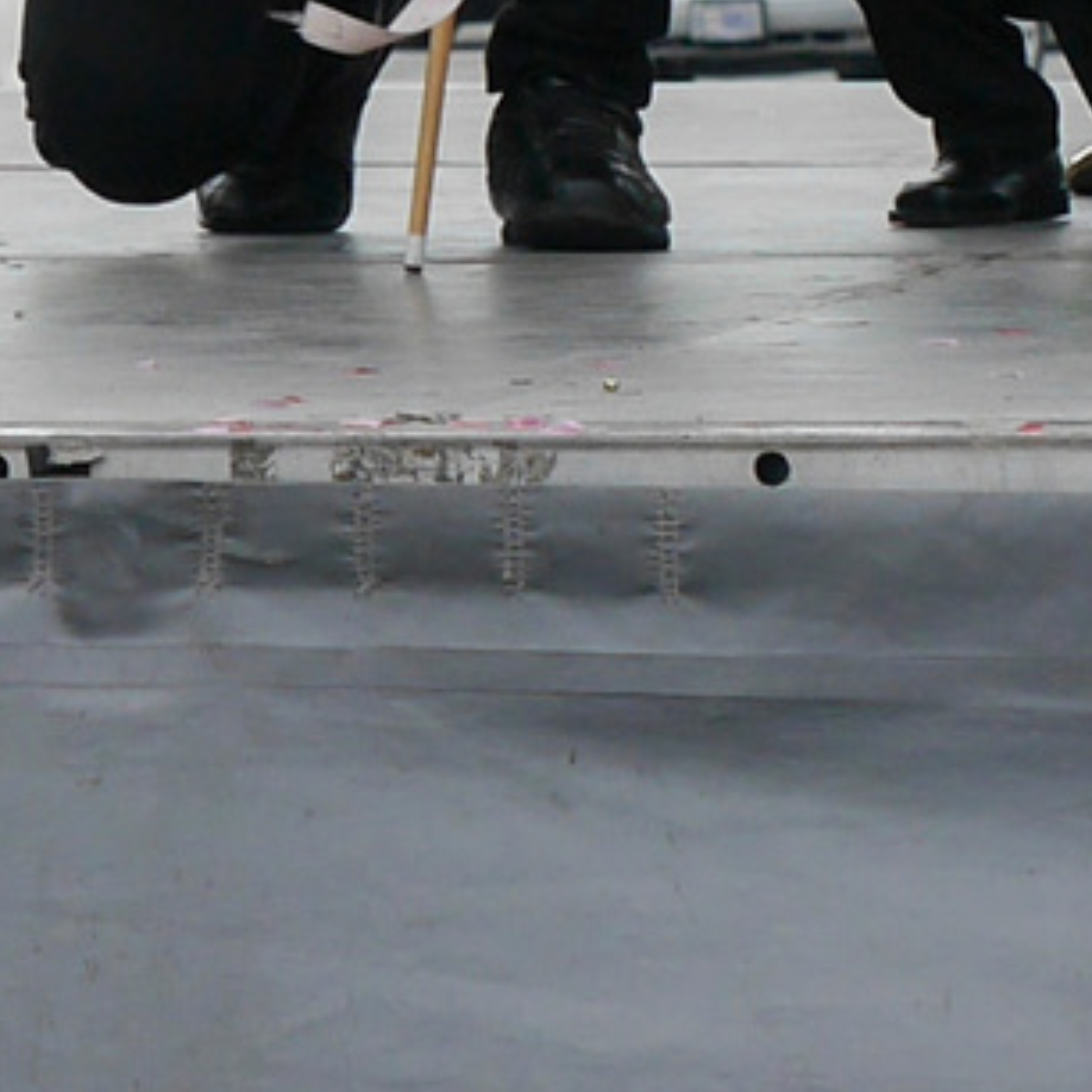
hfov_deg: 4.0
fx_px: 15454
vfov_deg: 4.0
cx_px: 821
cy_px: -1768
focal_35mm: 433
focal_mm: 30
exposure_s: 1/500
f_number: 4
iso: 200
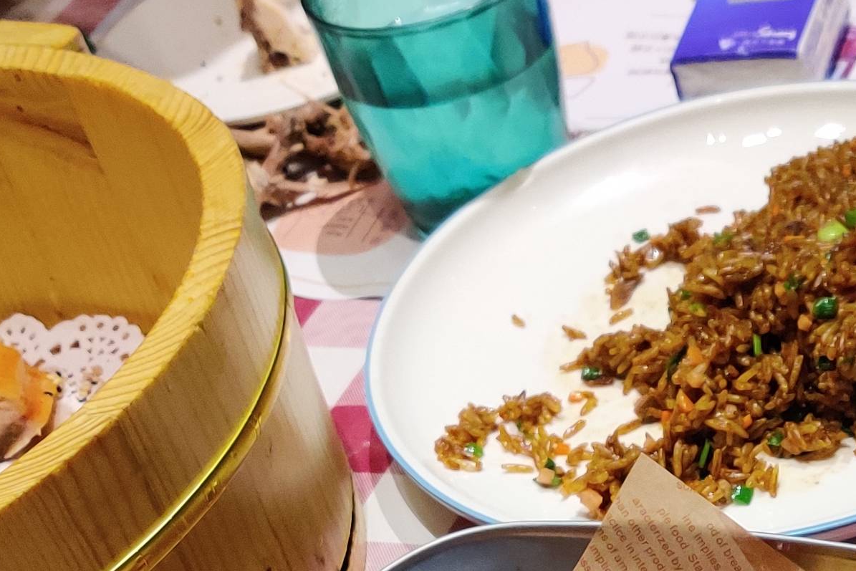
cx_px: 888
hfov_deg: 20.8
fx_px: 2235
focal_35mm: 94
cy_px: 810
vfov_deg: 13.8
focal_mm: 4.75
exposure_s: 1/100
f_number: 1.65
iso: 1000
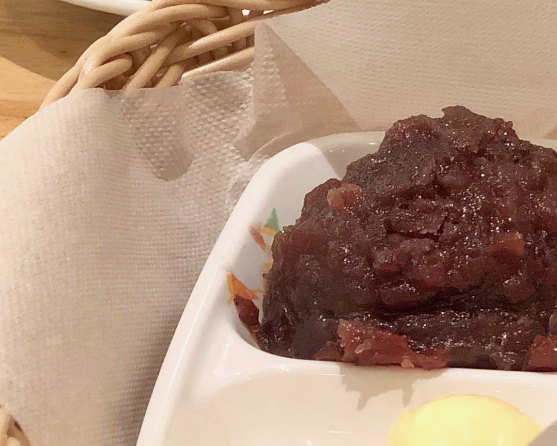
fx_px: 2934
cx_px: 759
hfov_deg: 10.6
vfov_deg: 8.6
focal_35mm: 178
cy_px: -5
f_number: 2.4
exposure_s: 1/50
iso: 80
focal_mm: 6
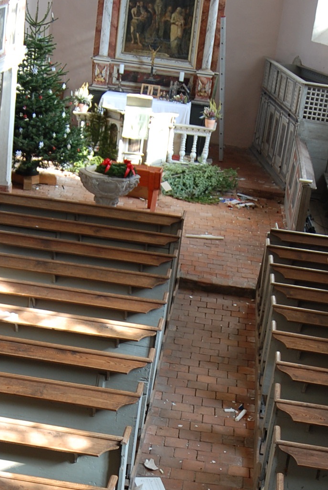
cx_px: 141
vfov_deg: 24.8
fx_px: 1076
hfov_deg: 17.3
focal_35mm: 79
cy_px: 455
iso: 200
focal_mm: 28
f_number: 3.5
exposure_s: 1/50
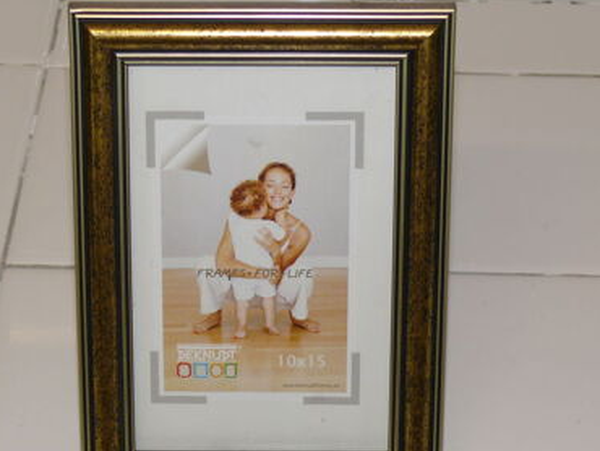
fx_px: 1821
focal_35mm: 105
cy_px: 226
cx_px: 269
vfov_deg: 14.1
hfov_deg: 18.7
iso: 100
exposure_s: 1/30
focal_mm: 13.2
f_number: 3.2
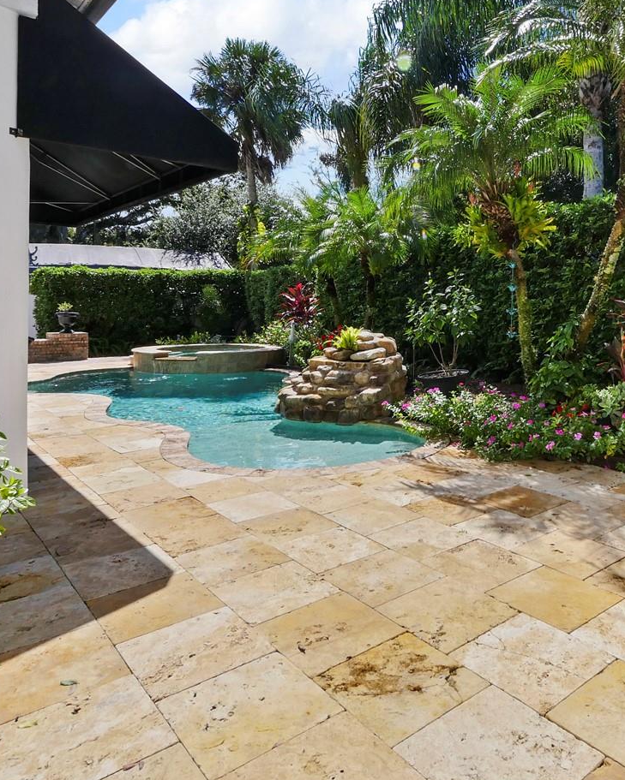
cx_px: 443
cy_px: 329
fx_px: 555
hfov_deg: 56.8
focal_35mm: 24
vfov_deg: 69.8
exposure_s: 1/500
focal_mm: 7
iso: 200
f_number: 8
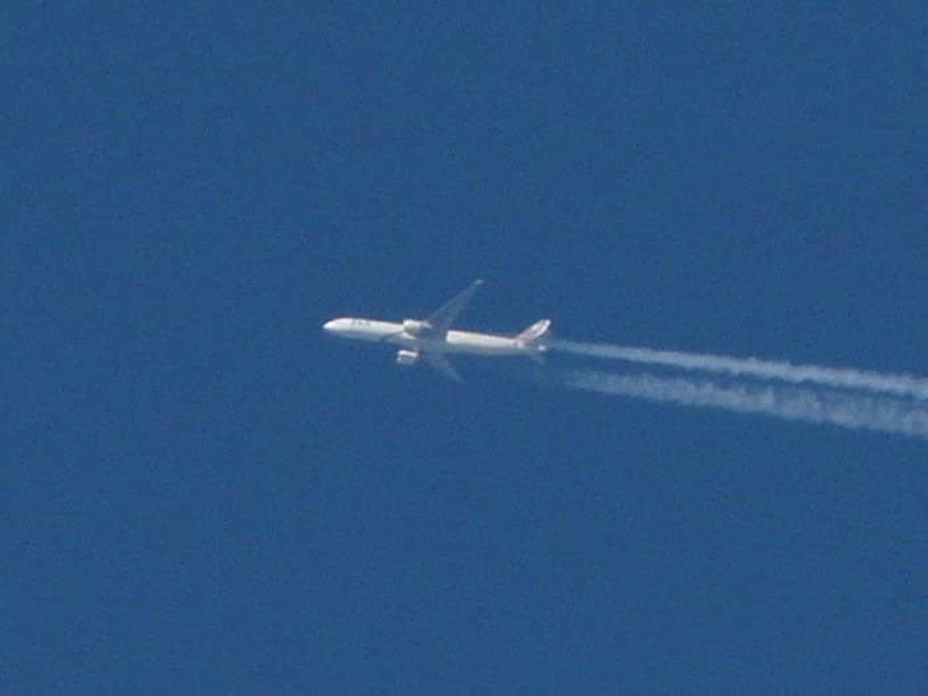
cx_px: 464
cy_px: 348
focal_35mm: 504
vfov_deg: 3.0
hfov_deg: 3.9
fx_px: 13511
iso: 100
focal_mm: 82.8
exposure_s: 1/500
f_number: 7.1
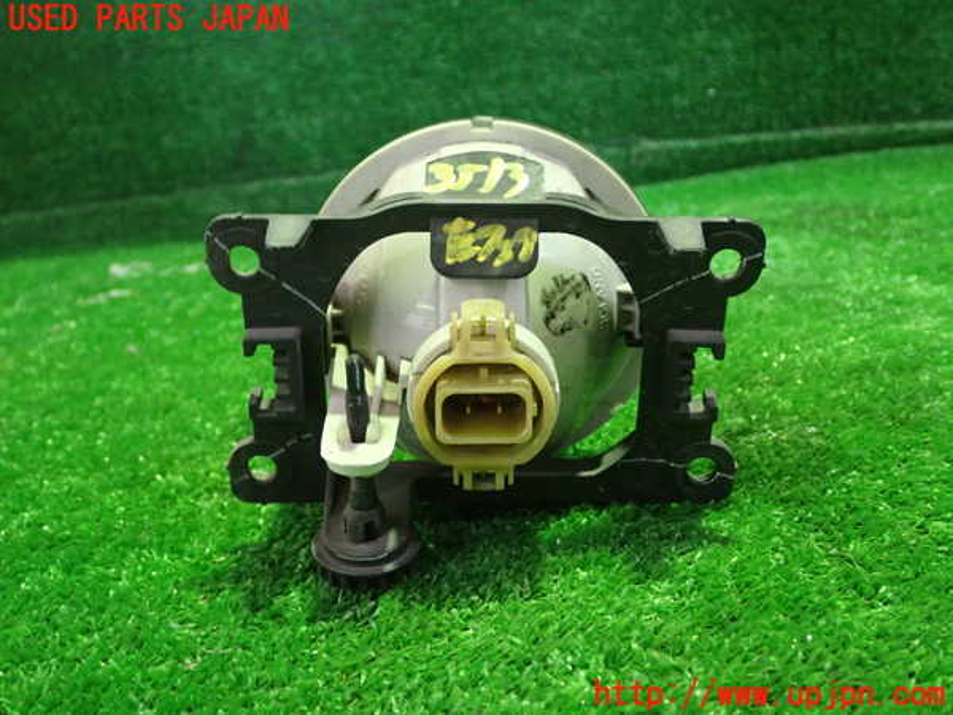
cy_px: 358
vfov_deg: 35.1
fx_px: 1129
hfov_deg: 45.8
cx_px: 476
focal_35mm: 41
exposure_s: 1/15
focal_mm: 7.31
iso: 800
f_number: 2.8
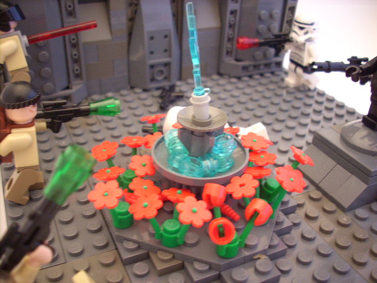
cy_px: 142
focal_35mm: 37
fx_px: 403
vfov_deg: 38.7
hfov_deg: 50.1
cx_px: 188
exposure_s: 1/10.4
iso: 200
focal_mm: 6.2
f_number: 2.8
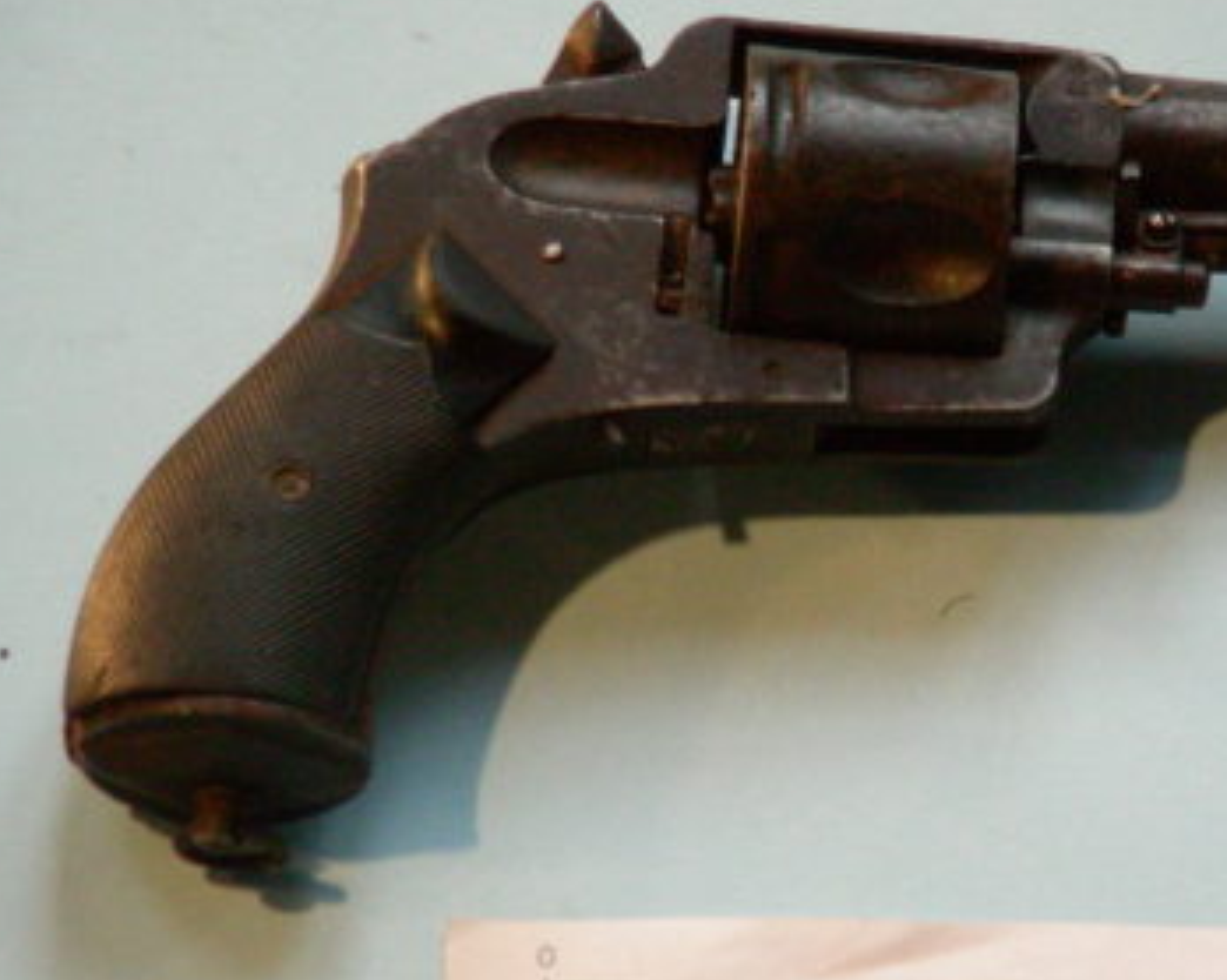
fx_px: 11723
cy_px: 548
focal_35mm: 323
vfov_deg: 4.8
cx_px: 825
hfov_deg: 6.0
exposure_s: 1/230
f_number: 3.5
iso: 400
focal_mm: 38.3
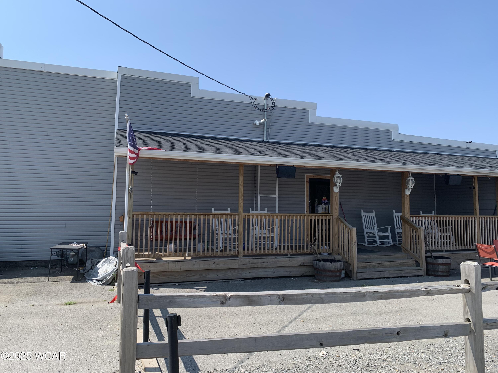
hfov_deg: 67.3
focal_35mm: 26
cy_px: 186
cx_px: 249
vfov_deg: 53.1
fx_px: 374
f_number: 1.8
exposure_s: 1/1661
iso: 25
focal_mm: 4.25
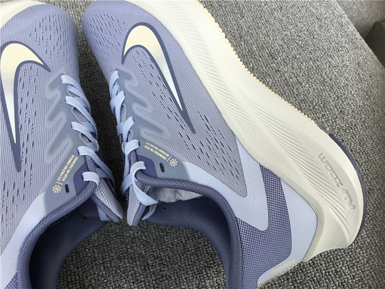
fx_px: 345
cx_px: 192
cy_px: 144
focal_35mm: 31
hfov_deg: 58.4
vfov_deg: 45.4
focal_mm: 3.3
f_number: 2.4
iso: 25
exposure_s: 1/255
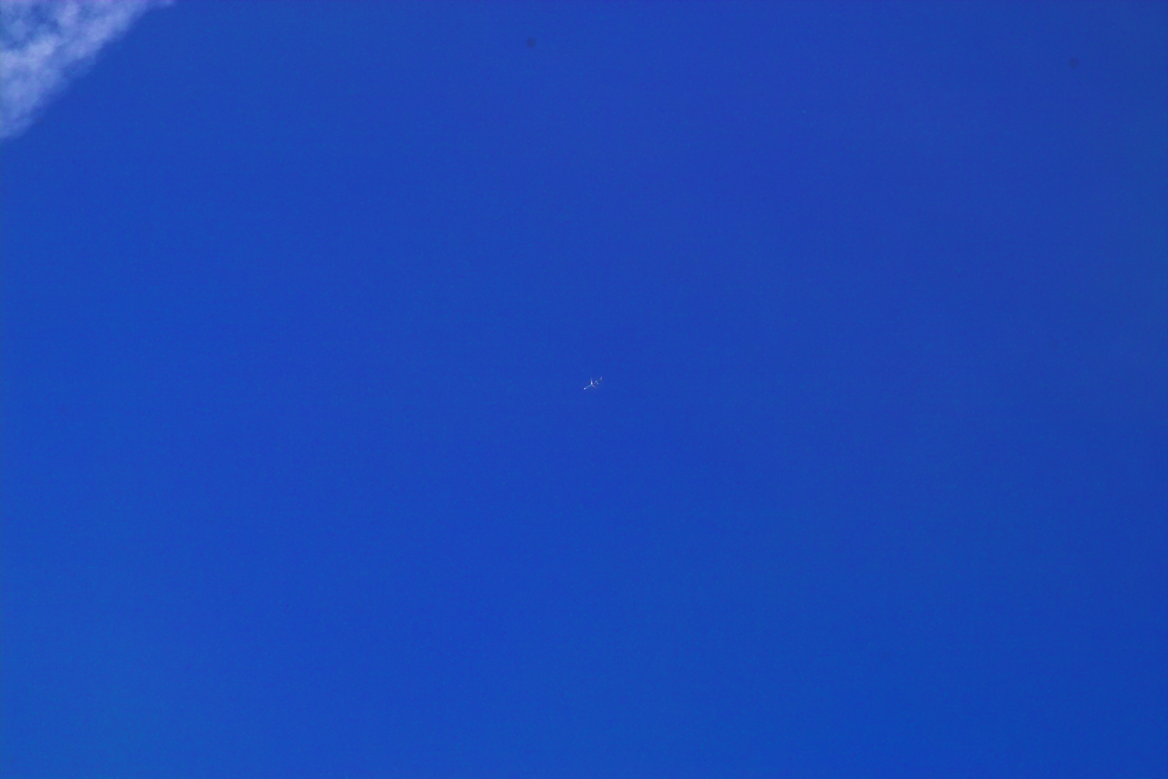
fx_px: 5807
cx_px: 584
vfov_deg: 7.7
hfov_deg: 11.5
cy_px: 390
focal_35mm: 179
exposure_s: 1/250
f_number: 4.5
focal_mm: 105
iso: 100
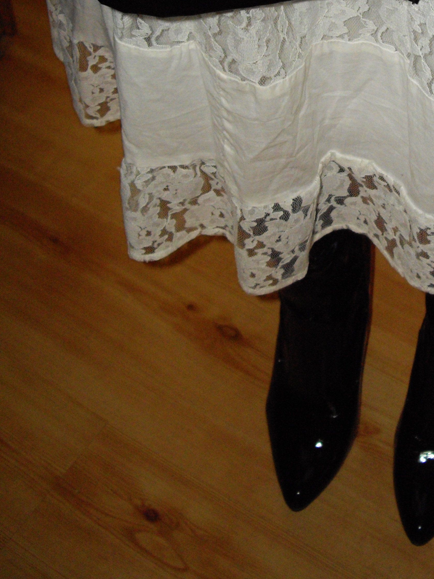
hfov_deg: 21.3
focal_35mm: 68
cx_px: 355
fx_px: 1137
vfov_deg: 27.8
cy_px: 89
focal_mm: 7.9
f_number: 2.8
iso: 400
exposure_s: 1/40
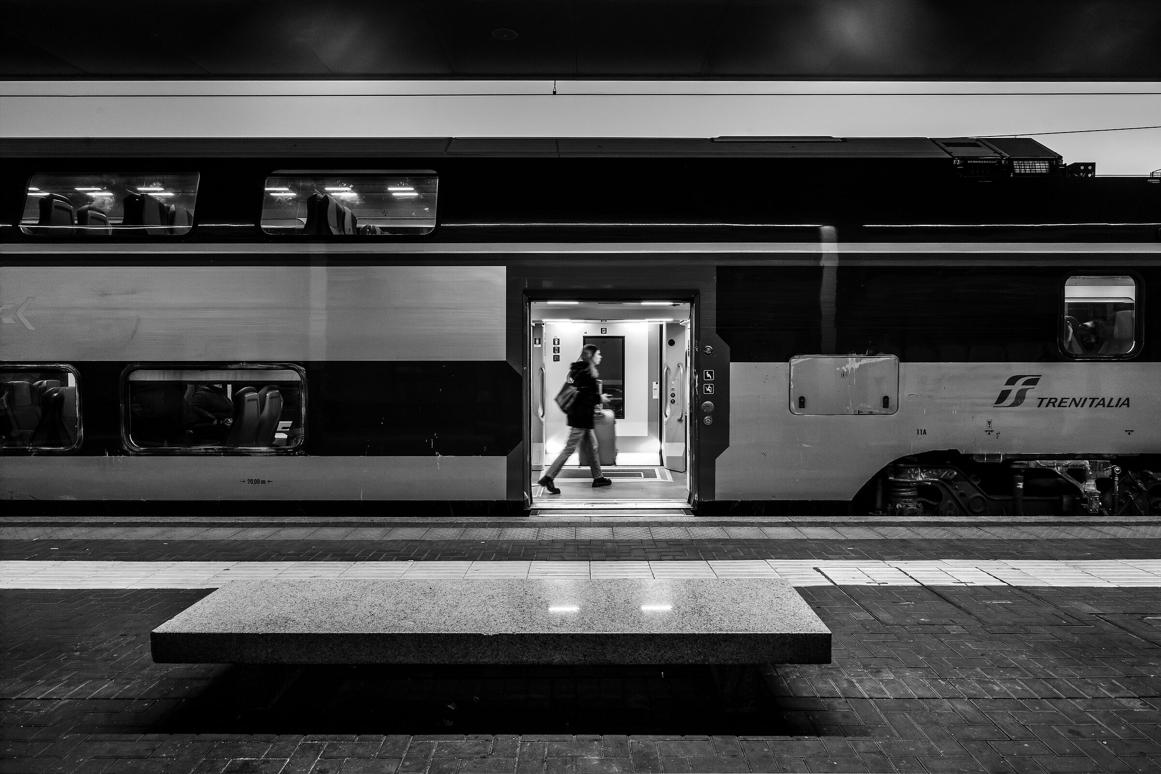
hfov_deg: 81.2
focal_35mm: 21
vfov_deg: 59.5
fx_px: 677
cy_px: 387
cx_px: 580
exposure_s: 1/30
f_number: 11
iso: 4000
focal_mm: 21
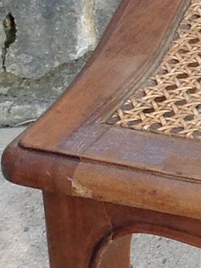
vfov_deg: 7.6
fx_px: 2017
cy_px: 27
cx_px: 554
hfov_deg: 5.4
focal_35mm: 260
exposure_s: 1/192
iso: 50
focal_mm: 4.28
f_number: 2.4
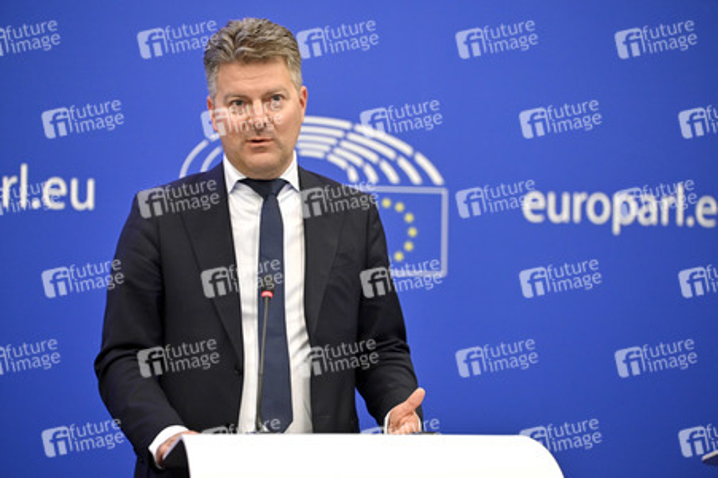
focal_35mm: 140
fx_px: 2790
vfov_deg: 9.8
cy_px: 239
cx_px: 359
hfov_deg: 14.7
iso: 2500
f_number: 2.8
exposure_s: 1/500
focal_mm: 140
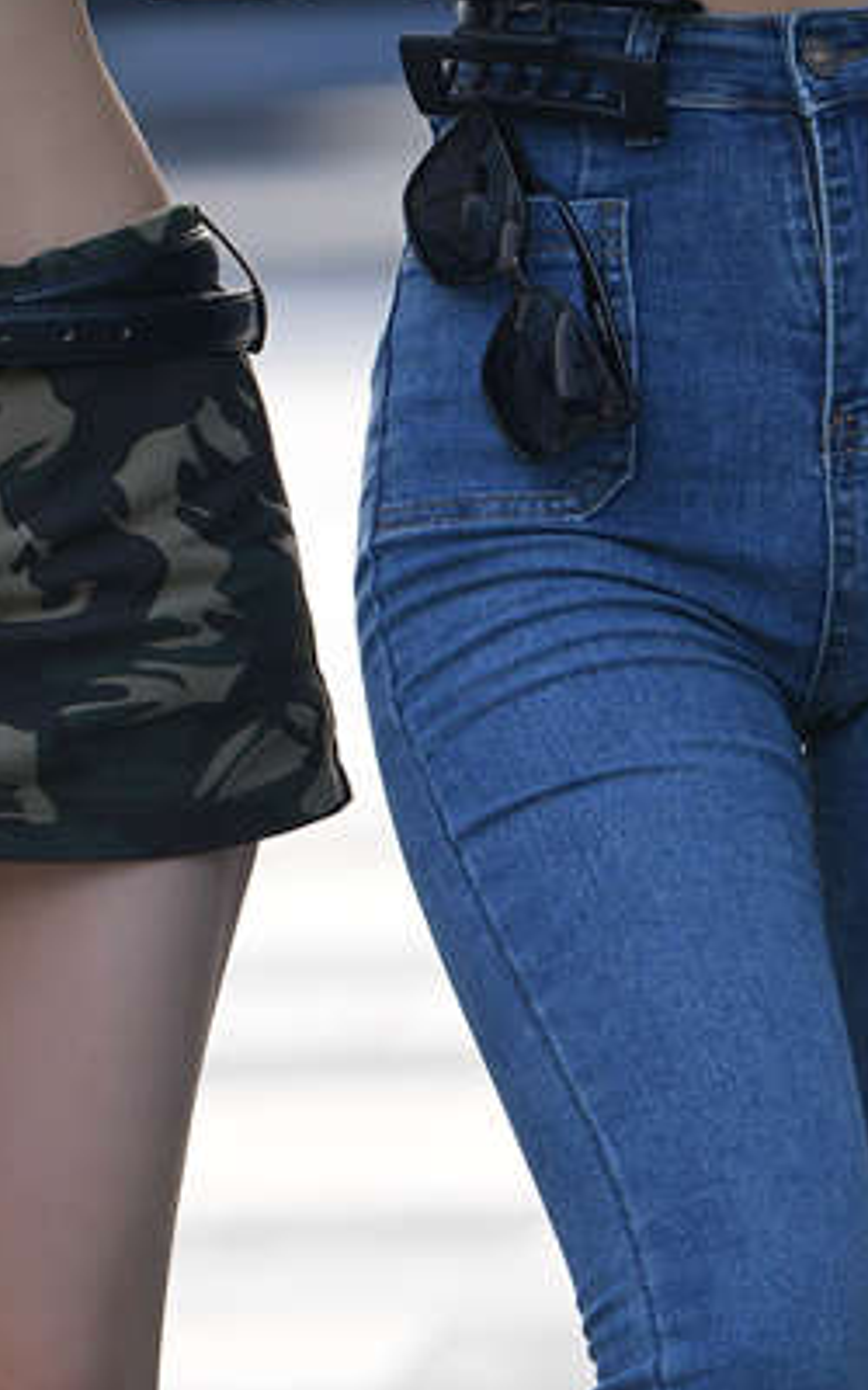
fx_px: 27744
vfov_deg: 2.9
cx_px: 292
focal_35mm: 733
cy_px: 104
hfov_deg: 1.8
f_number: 3.2
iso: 640
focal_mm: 160
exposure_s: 1/640
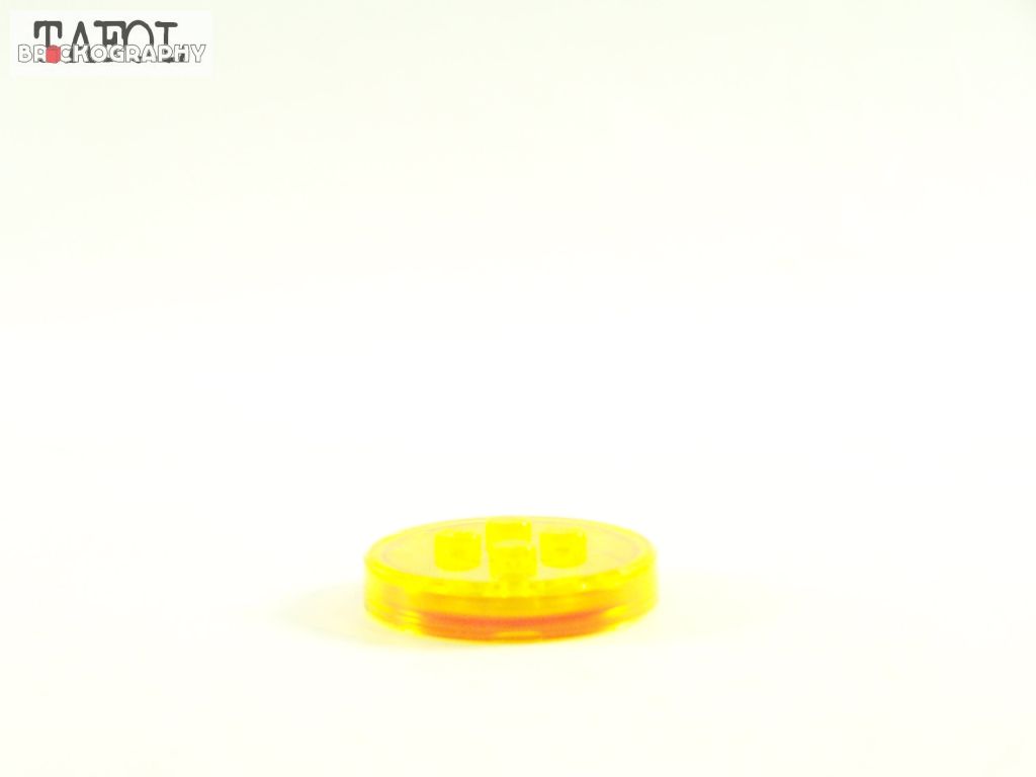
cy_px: 388
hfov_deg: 20.9
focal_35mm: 94
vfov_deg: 15.7
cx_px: 518
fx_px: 2813
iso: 400
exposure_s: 1/60
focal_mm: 15.6
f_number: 3.2
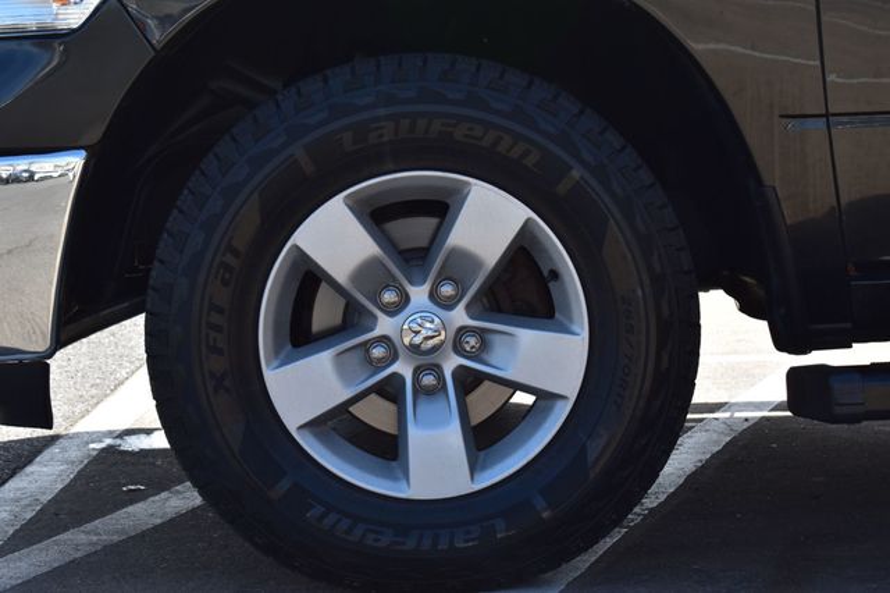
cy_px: 296
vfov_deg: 16.5
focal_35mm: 82
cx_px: 445
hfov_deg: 24.6
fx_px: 2038
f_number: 10
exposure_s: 1/250
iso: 400
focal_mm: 55
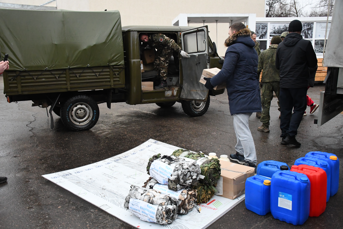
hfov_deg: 55.8
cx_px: 172
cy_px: 114
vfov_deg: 38.9
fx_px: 324
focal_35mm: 34
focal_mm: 23
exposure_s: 1/800
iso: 5000
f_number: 3.8
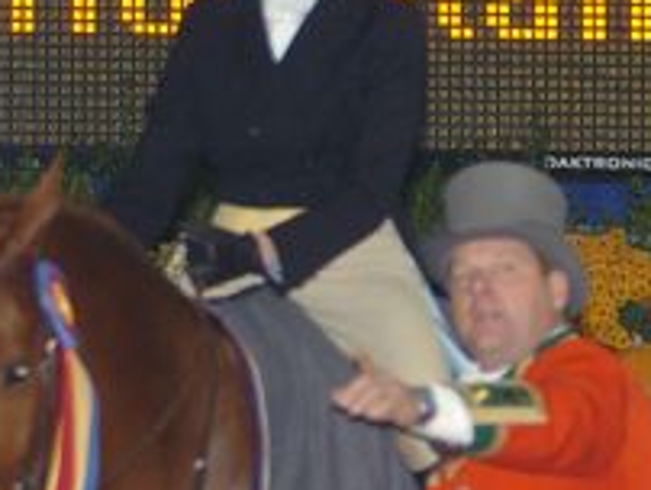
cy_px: 258
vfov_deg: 2.9
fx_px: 9603
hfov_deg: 3.9
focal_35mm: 510
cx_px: 632
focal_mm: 112
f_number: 2.8
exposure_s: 1/250
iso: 400
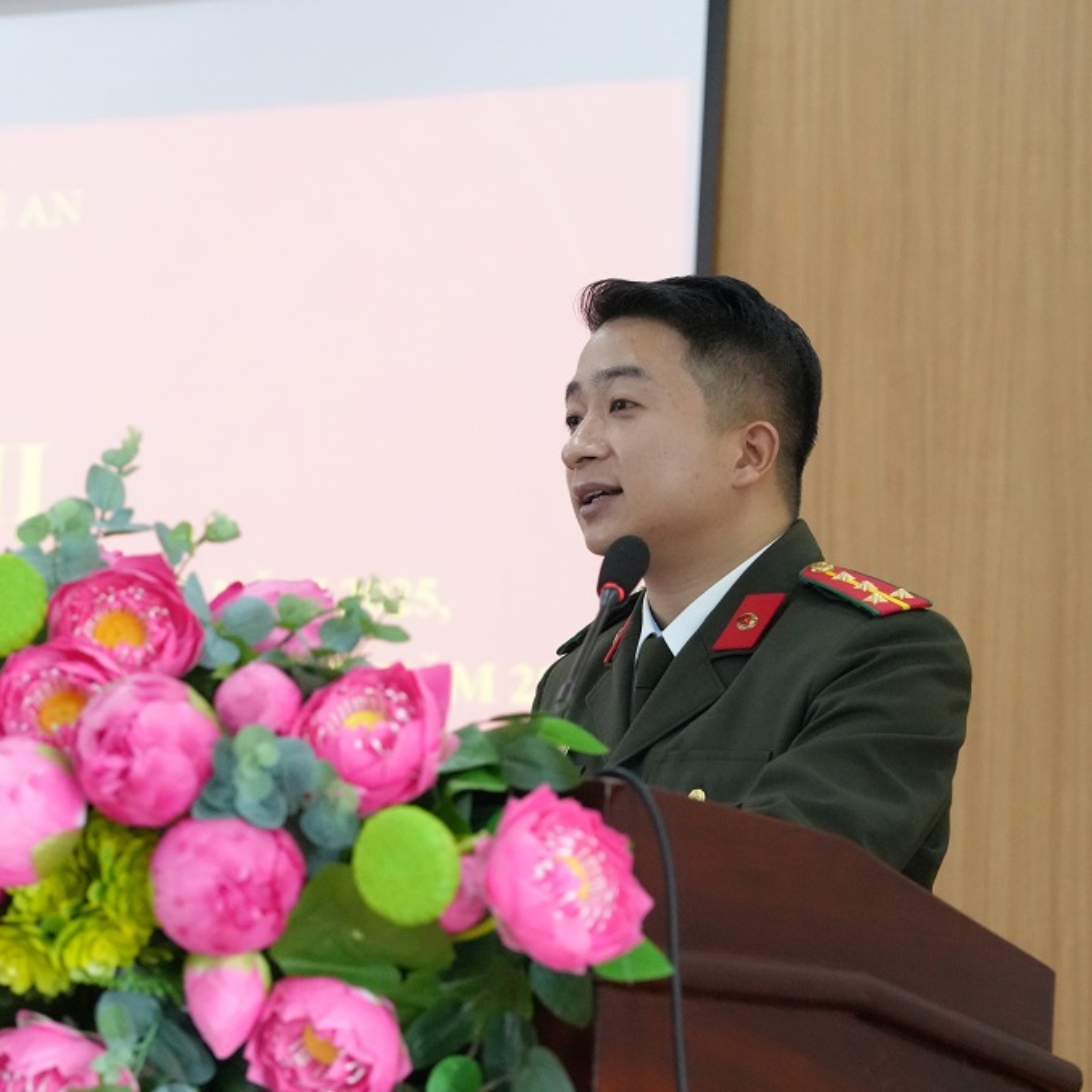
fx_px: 3747
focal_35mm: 105
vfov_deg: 16.6
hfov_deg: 16.5
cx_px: 304
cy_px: 547
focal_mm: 55
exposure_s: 1/400
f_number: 3.2
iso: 5000
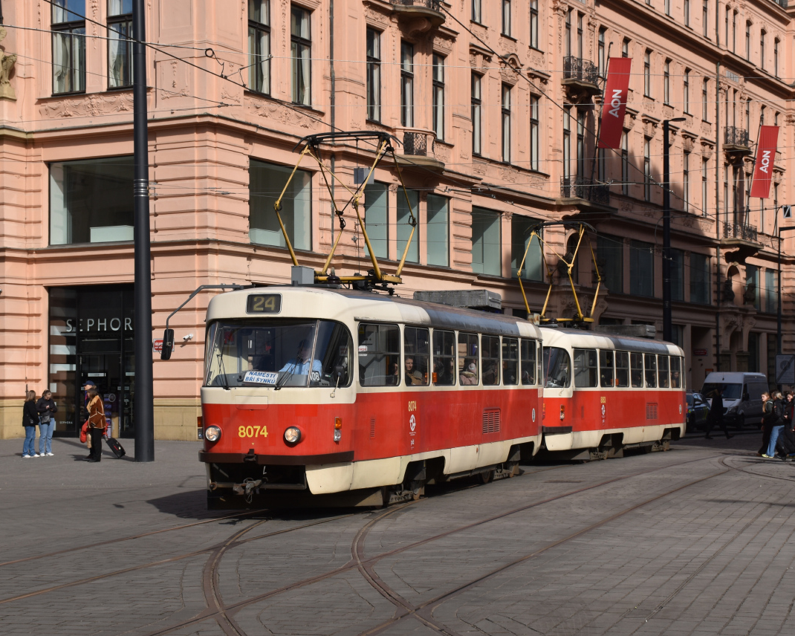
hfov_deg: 29.1
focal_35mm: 65
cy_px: 317
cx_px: 398
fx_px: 1529
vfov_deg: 23.5
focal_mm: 38
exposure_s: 1/640
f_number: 7.1
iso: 125
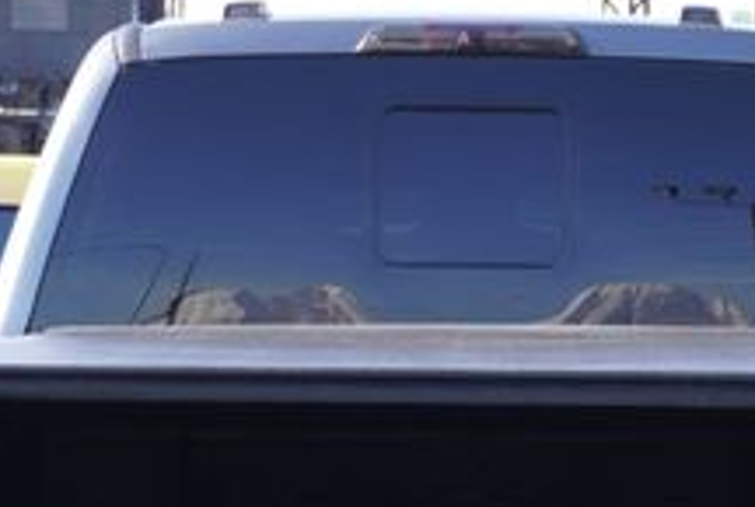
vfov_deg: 8.7
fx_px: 3268
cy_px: 696
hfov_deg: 13.2
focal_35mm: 155
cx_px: 468
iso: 100
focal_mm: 35
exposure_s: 1/100
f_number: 5.6
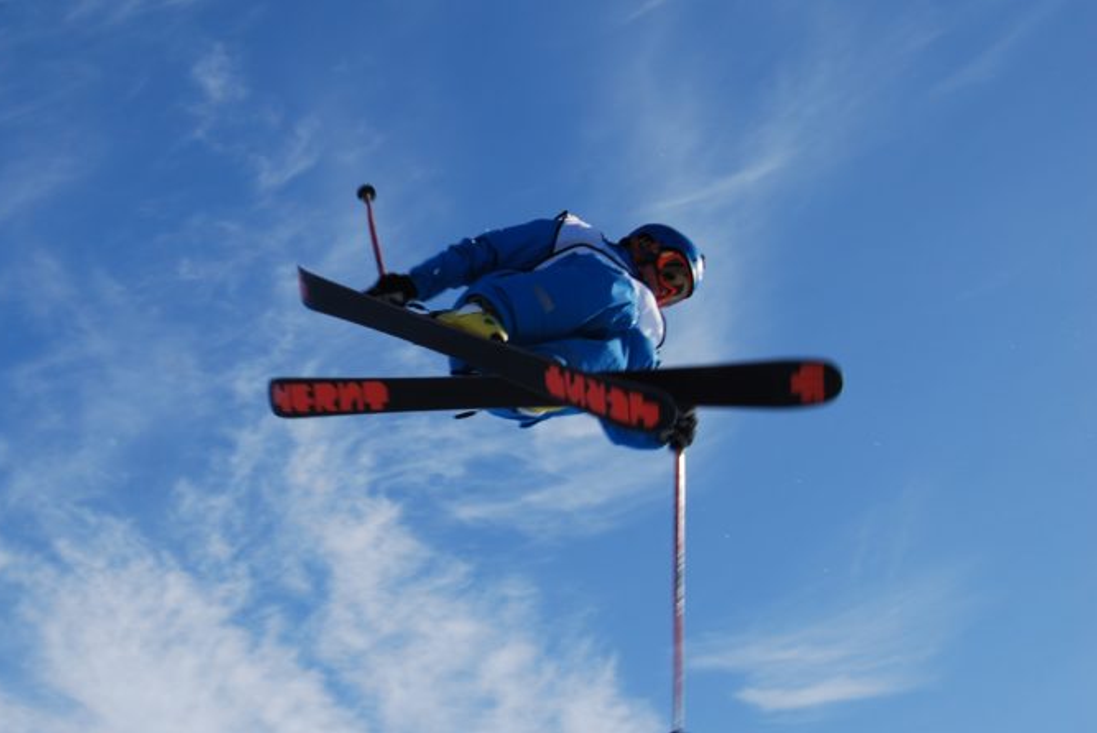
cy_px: 374
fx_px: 1311
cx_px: 544
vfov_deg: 31.2
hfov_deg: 45.4
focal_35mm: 43
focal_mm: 28
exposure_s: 1/320
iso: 100
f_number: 9
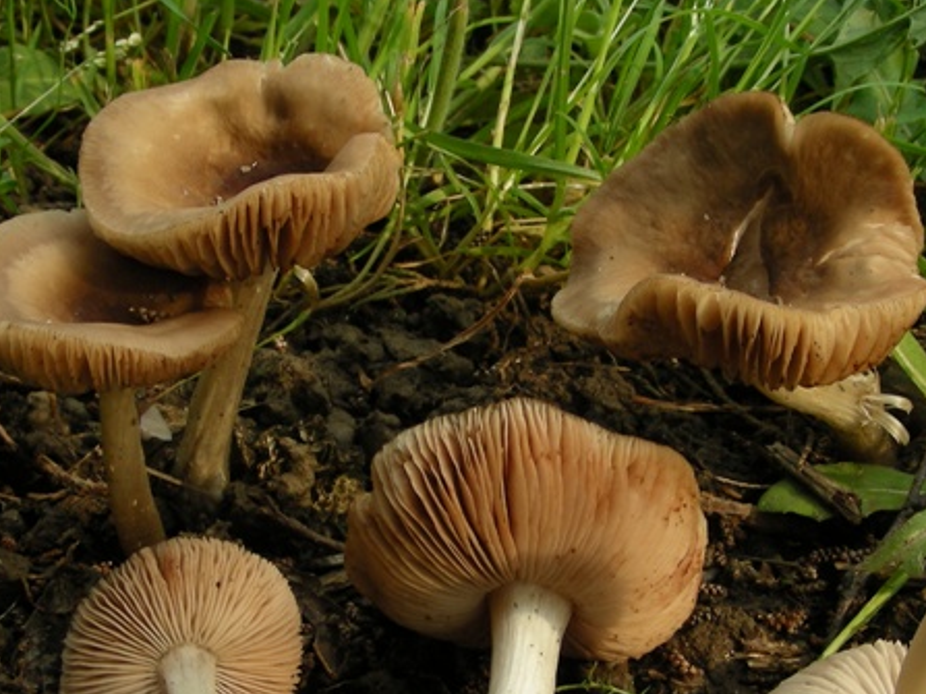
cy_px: 470
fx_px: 1819
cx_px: 416
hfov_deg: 28.6
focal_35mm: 68
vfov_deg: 21.5
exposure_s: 1/125
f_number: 4
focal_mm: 6.3
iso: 50
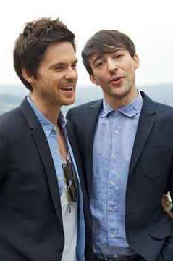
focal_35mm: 109
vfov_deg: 18.8
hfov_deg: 12.5
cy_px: 121
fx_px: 788
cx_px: 88
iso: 320
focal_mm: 98
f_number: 8
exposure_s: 1/80
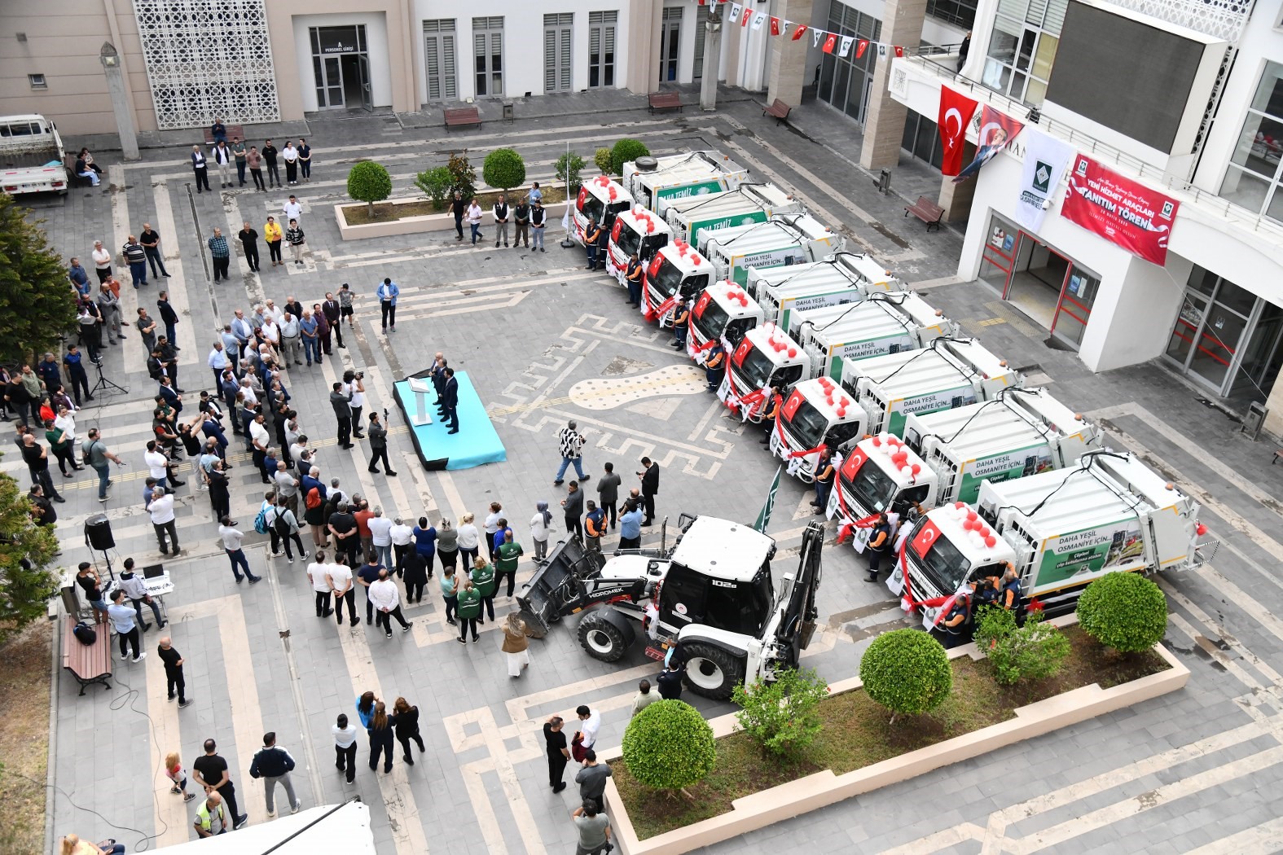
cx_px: 642
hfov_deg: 60.3
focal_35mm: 31
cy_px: 428
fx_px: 1105
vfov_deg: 42.3
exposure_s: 1/6400
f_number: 4.5
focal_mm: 31
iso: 1600
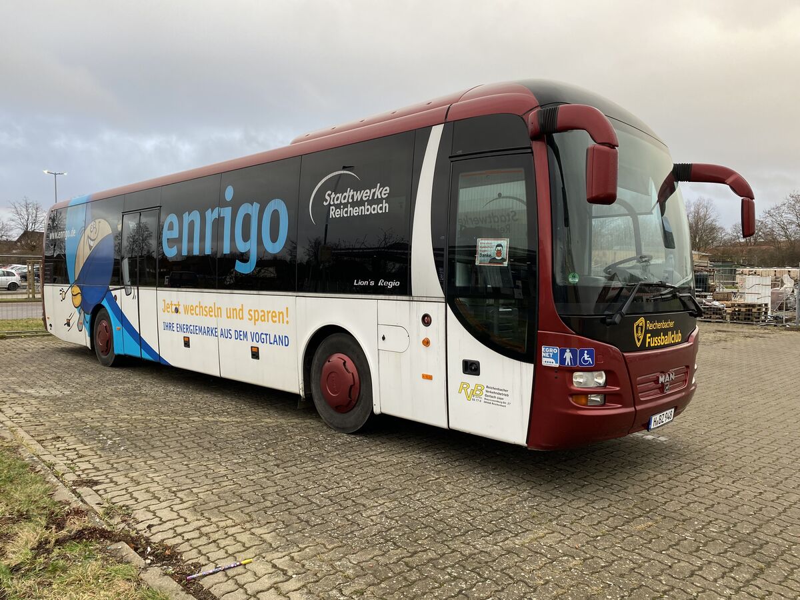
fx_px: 601
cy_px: 300
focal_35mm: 26
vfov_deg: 53.1
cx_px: 400
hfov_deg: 67.3
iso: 32
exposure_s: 1/199
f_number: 1.8
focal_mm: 4.25
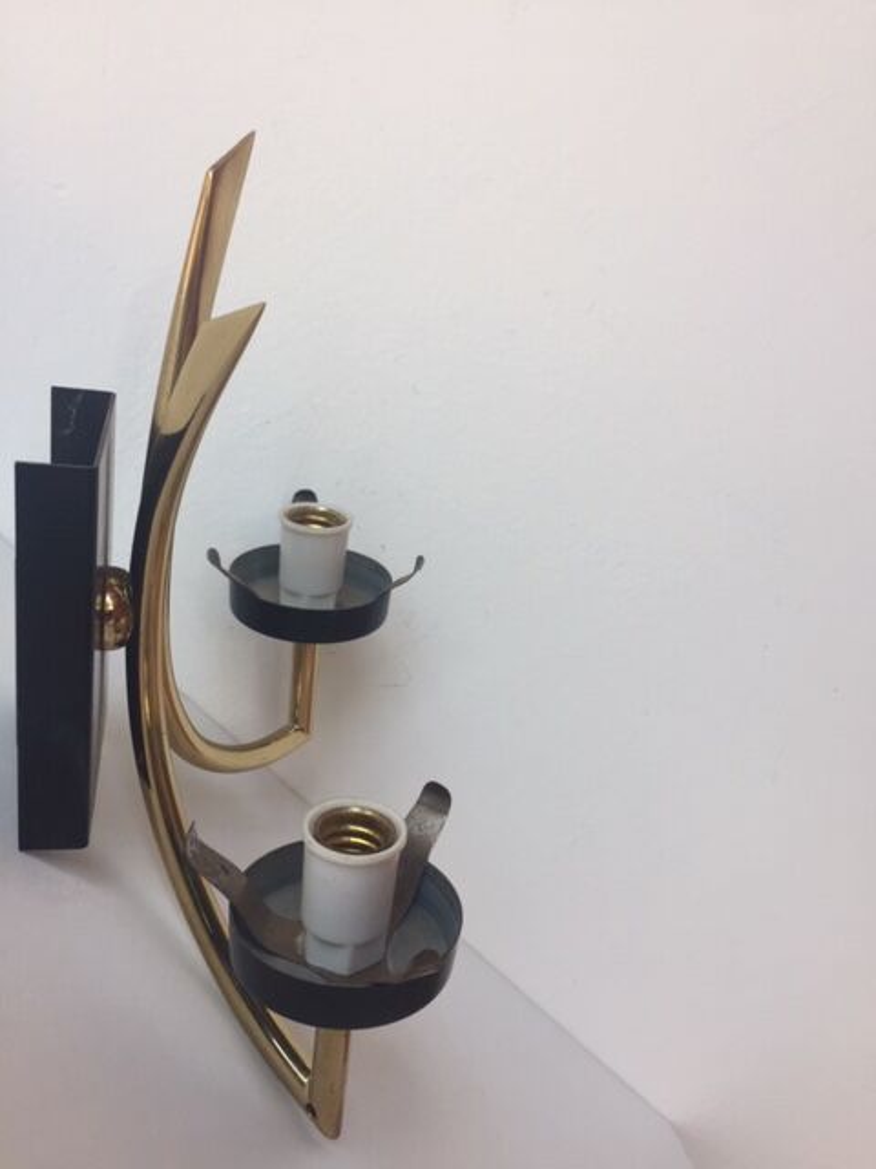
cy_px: 584
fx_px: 979
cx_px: 438
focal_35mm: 29
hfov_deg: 48.2
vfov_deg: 61.7
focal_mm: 4.15
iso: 32
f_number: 2.2
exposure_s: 1/100
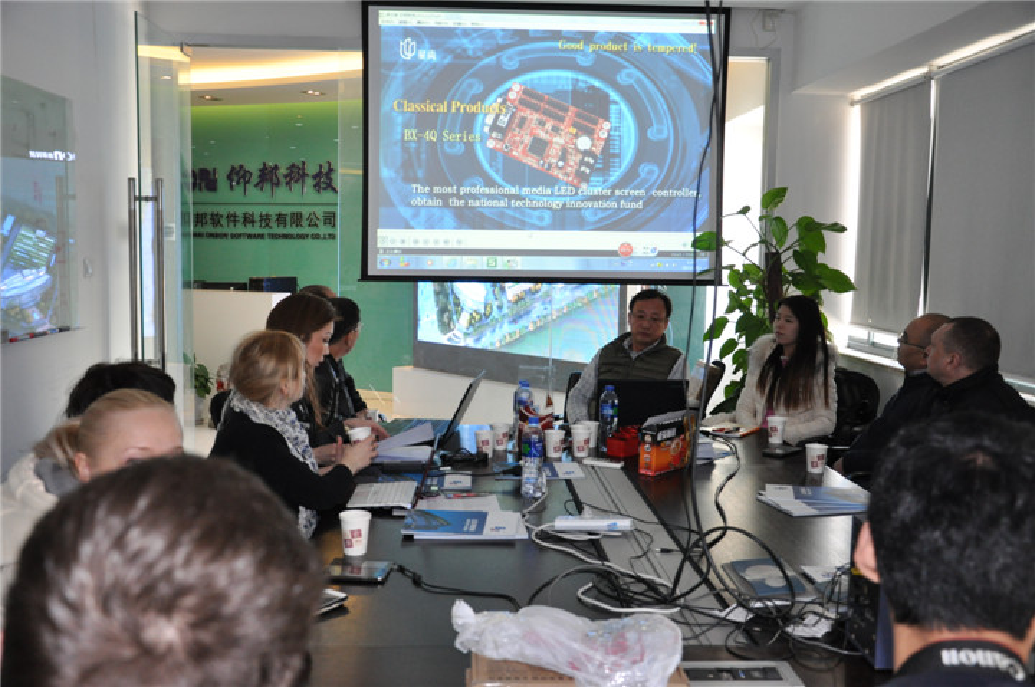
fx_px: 1034
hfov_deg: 53.2
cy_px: 344
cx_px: 518
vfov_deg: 36.8
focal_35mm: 36
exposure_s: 1/100
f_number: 4.5
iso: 1000
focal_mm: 24
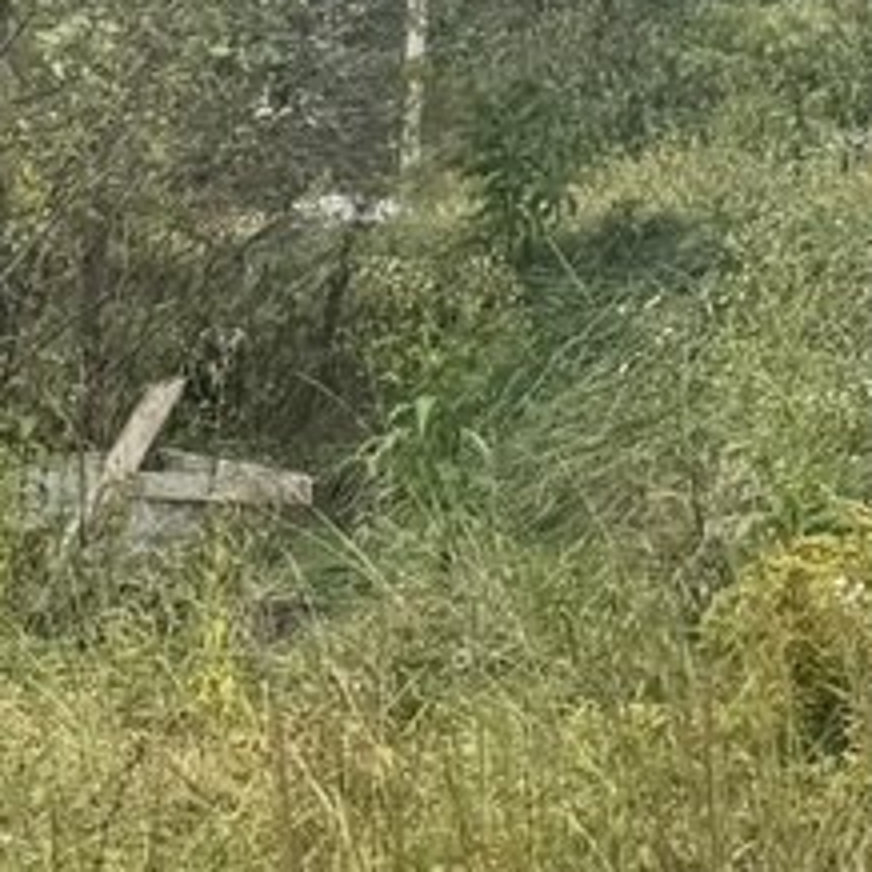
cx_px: -1162
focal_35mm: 147
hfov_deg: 10.4
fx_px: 4189
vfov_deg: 11.9
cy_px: 262
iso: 80
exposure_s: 1/4608
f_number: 1.78
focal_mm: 6.76
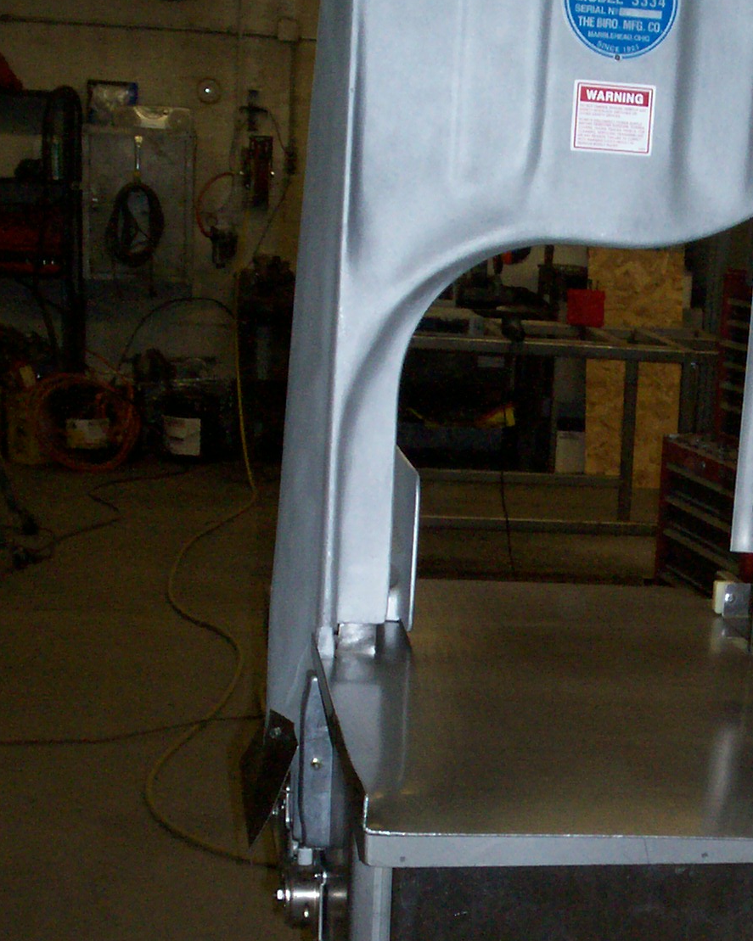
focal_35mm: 73
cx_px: 691
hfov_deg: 20.5
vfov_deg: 25.8
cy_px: 676
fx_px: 2034
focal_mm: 5.9
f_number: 4.5
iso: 140
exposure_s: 1/64
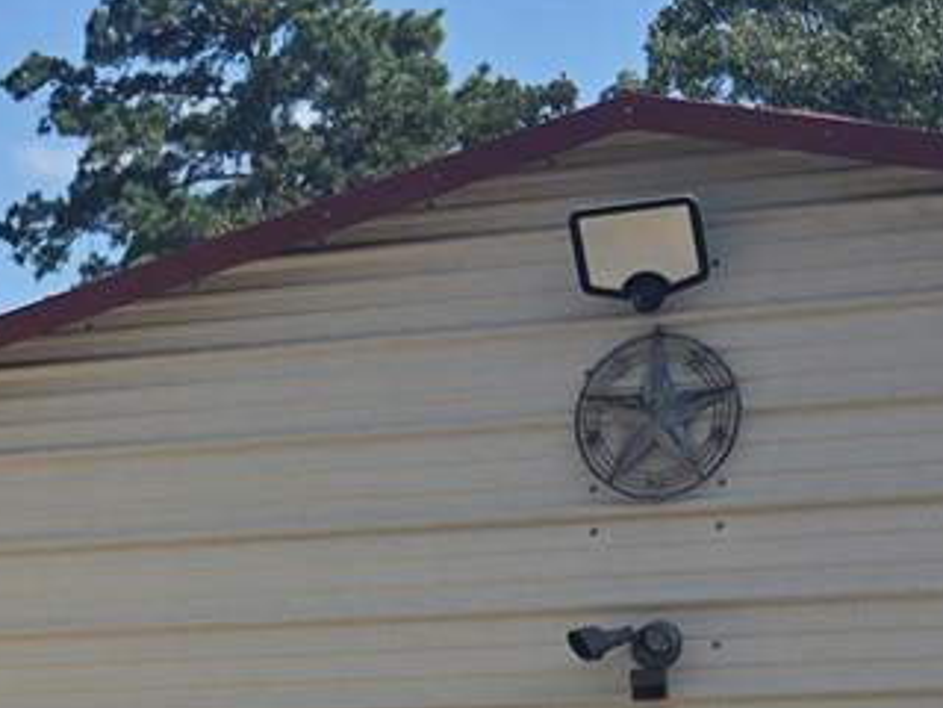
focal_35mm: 147
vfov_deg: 9.9
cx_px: -283
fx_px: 4005
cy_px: 906
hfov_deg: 13.0
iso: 25
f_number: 1.8
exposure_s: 1/2289
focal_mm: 5.4
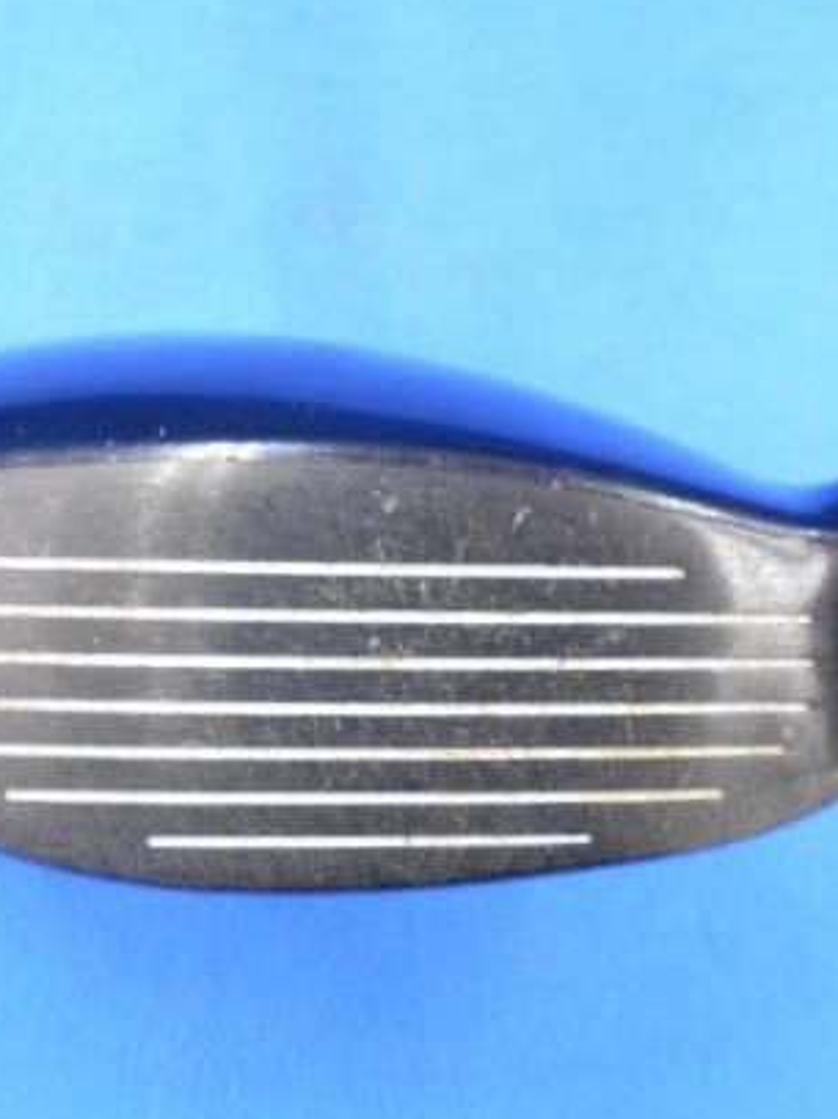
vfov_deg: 45.8
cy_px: 601
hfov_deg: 35.0
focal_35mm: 41
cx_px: 336
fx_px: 1325
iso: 400
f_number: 3.2
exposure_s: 1/15
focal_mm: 4.6
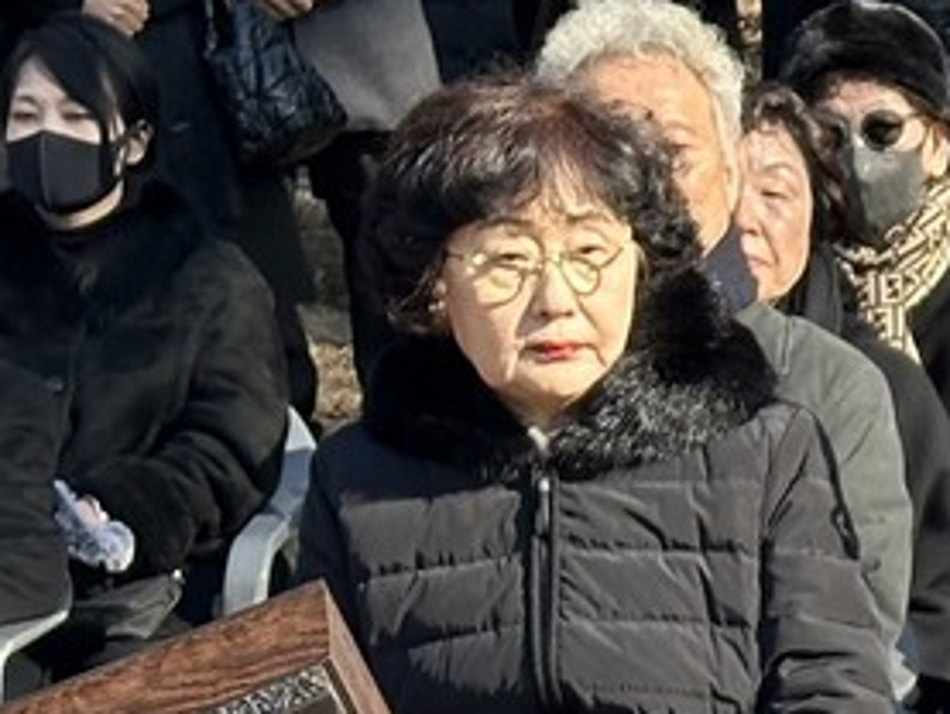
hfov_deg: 8.4
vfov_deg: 6.7
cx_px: 1945
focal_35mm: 222
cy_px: 841
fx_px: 6095
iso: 64
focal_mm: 6.86
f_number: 1.78
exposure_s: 1/1242
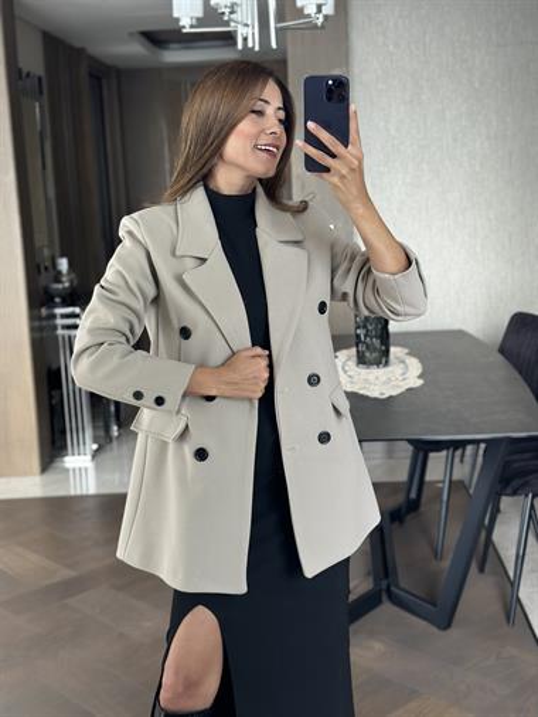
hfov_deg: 30.3
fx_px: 994
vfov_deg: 39.6
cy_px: 358
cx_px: 269
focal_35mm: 48
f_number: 1.78
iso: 200
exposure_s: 1/60
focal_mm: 6.86
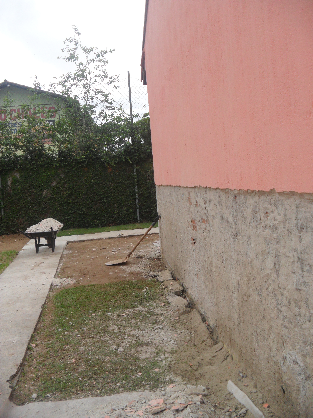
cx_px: 156
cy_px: 209
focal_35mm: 35
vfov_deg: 52.6
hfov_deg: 40.7
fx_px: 422
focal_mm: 6.3
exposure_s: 1/500
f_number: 3
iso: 80
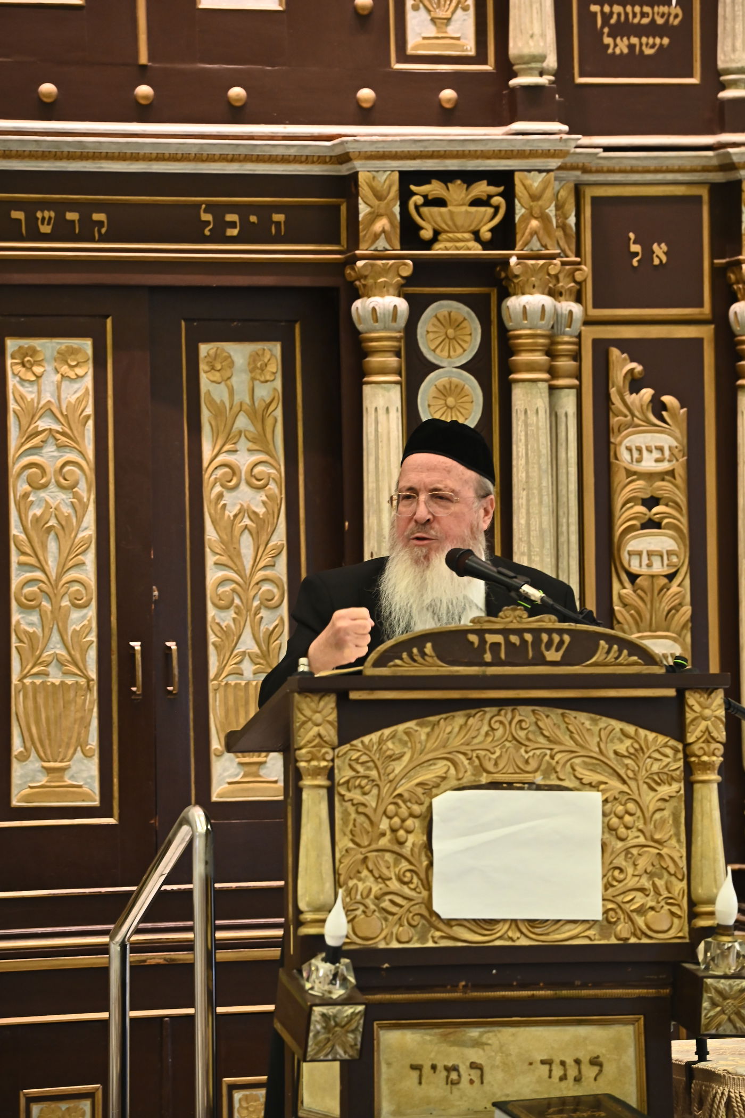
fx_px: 5434
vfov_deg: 11.7
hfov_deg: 7.8
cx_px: 372
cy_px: 559
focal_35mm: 175
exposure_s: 1/160
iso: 2500
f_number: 6.3
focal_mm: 175
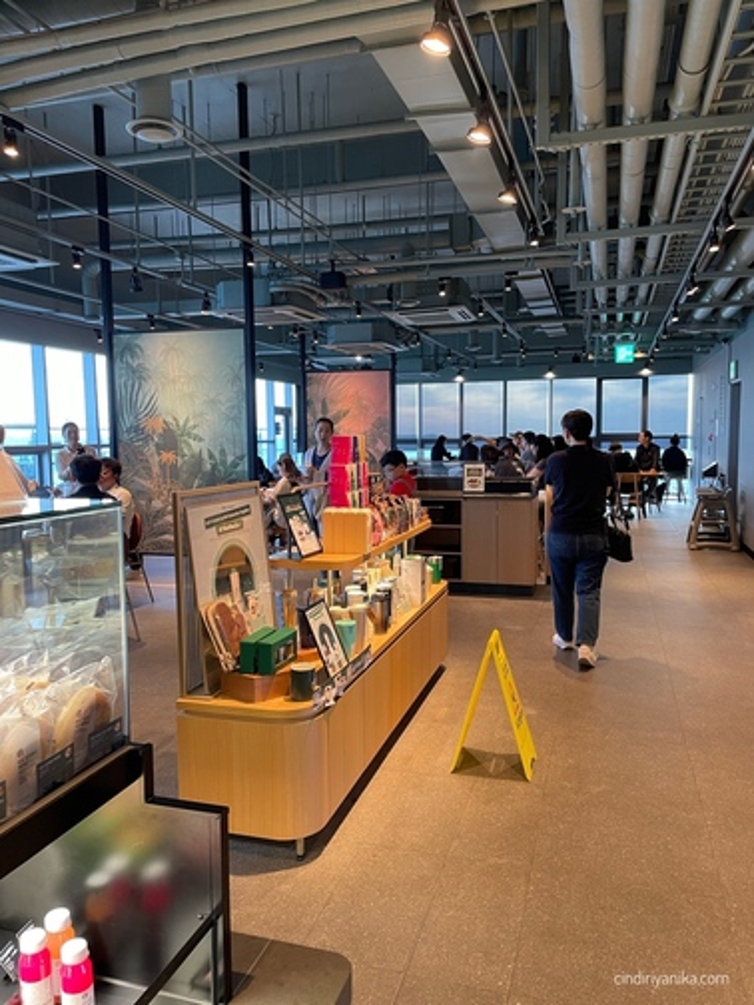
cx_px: 377
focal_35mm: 26
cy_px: 502
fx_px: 755
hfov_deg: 53.1
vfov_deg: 67.3
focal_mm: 4.2
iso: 125
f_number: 1.6
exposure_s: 1/60
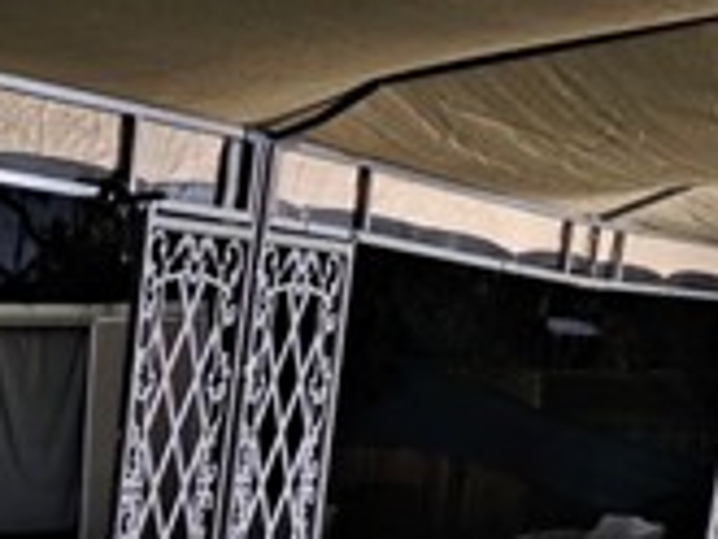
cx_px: -387
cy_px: 826
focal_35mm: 89
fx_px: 1847
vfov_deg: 15.3
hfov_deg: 19.1
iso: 1600
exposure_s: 1/20
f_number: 1.7
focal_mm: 6.3
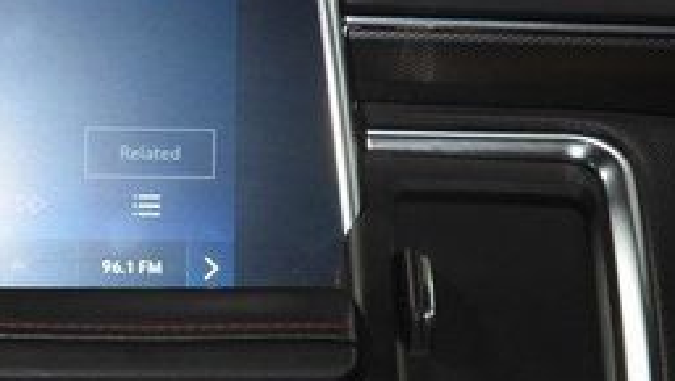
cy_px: 198
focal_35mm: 274
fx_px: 4908
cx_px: -152
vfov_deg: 4.4
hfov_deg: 7.8
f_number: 4.5
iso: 3200
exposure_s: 1/100
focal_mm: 70
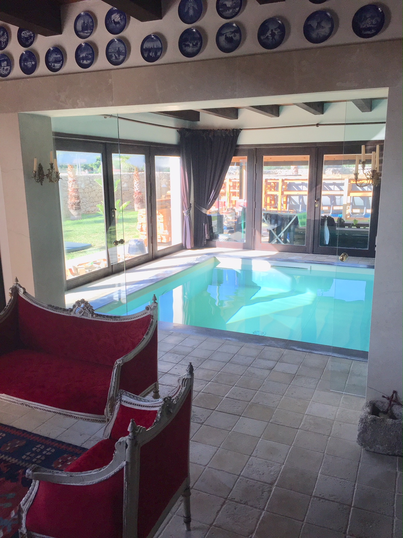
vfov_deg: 61.7
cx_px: 202
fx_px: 450
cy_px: 269
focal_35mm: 29
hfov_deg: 48.2
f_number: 2.2
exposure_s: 1/302
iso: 32
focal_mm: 4.15
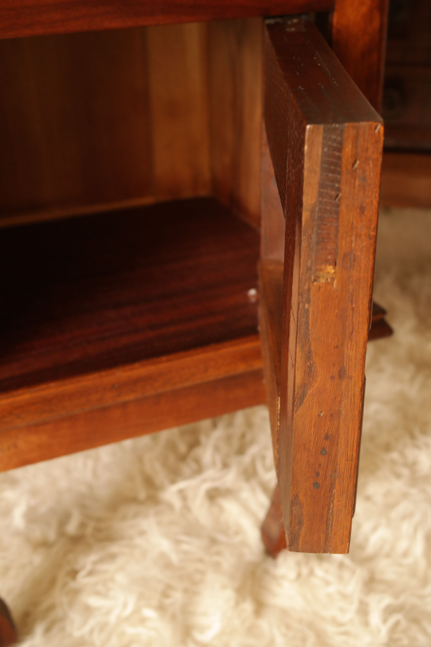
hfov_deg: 27.5
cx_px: 216
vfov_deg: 40.3
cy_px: 324
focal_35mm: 49
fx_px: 880
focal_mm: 32
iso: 800
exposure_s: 1/25
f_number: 5.6
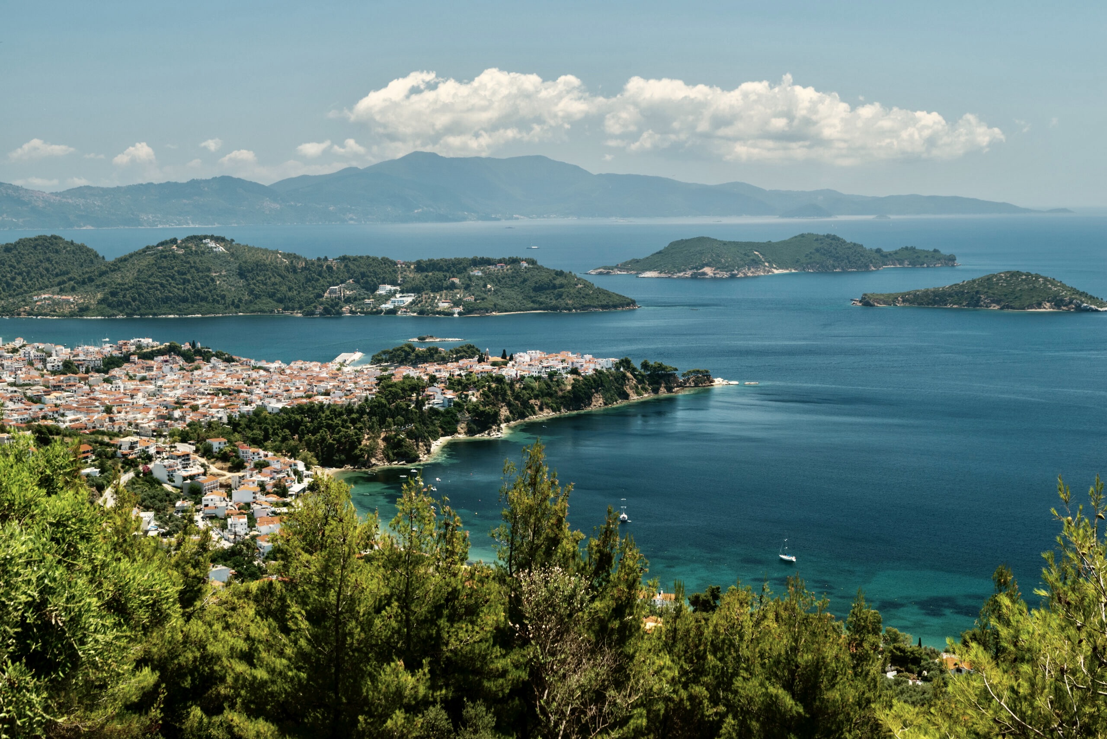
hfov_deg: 36.2
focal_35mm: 55
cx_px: 554
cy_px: 370
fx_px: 1692
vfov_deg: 24.6
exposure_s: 1/160
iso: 125
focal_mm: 55
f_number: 8
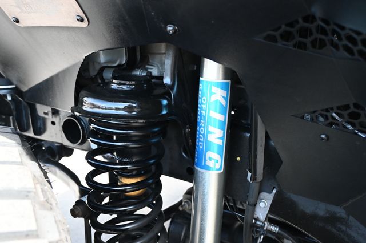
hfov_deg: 58.4
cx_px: 183
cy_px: 122
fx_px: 328
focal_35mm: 32
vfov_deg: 40.8
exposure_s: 1/125
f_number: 4
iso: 560
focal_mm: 21.5
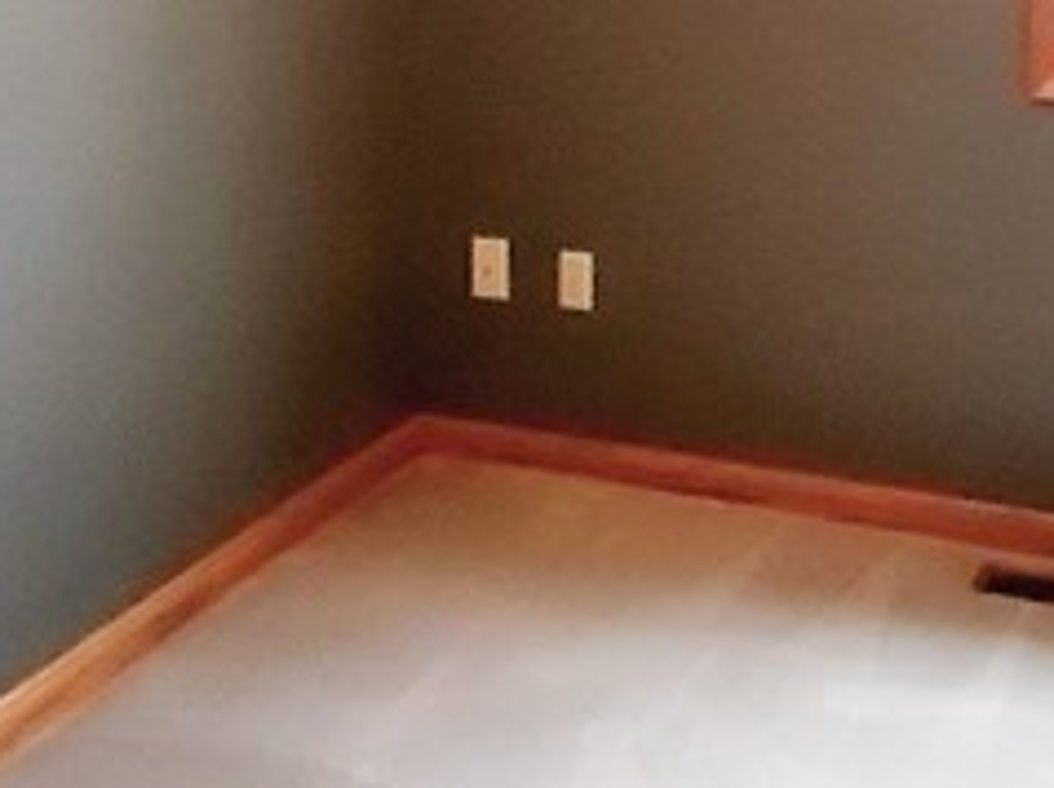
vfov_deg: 23.1
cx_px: 611
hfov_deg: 34.3
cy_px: -243
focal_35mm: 56
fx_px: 1703
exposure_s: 1/29
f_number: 2.2
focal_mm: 1.8
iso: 1000
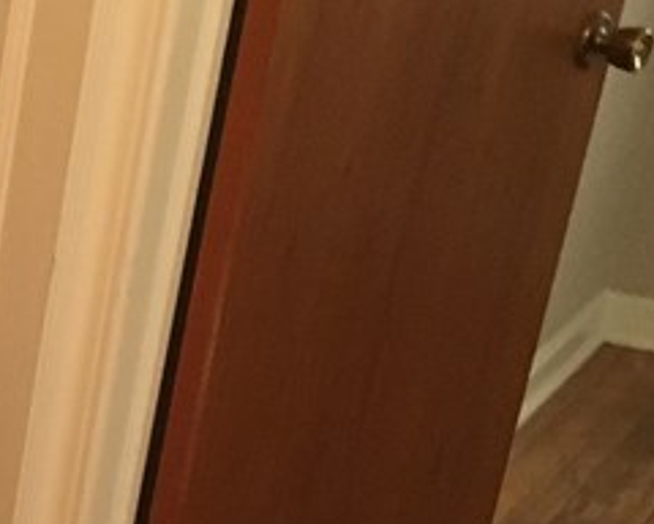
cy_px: 603
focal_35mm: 121
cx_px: -422
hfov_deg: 14.5
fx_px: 2342
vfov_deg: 12.5
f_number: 2.2
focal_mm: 4.15
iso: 200
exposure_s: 1/30
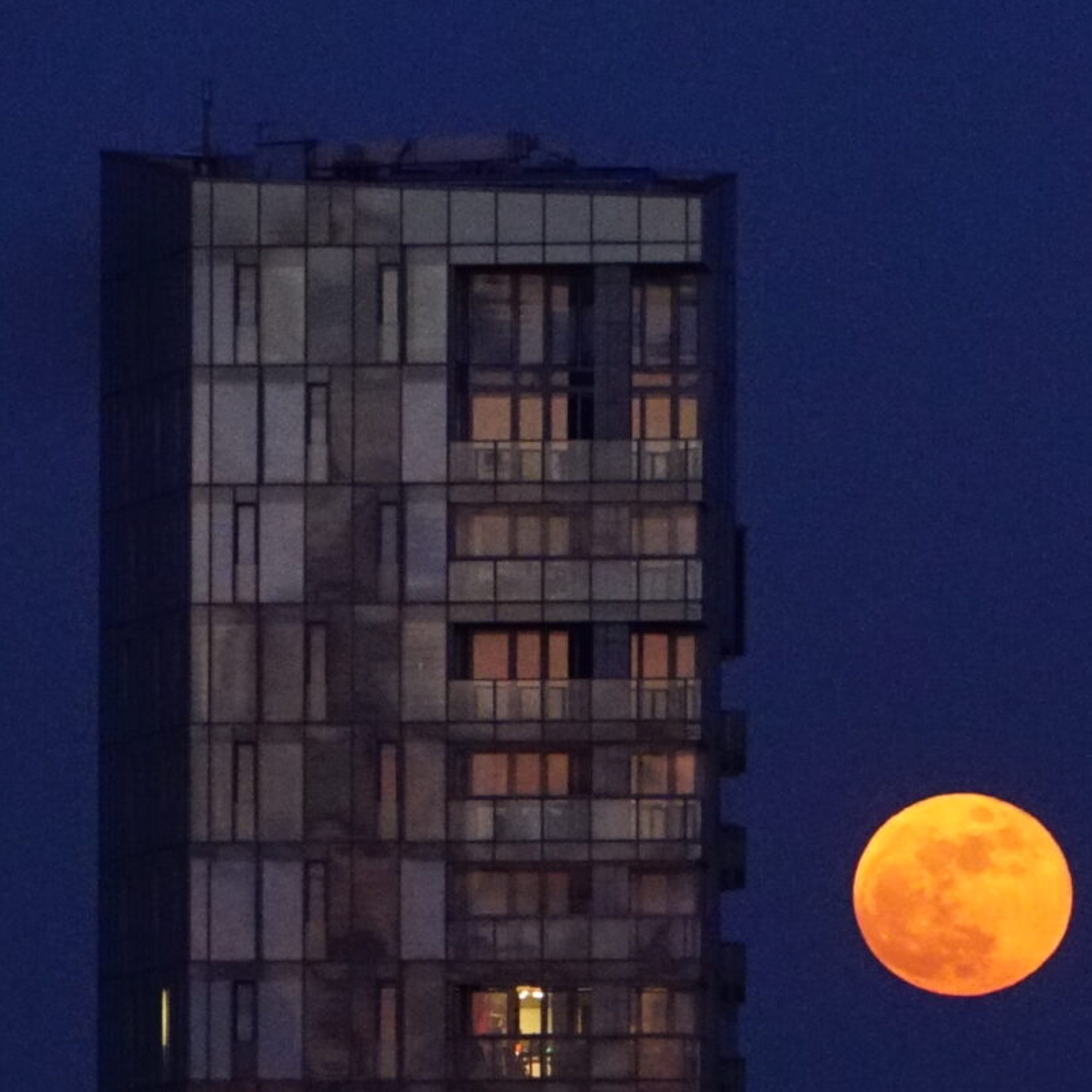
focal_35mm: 652
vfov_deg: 2.7
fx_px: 23270
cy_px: 951
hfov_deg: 2.7
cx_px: 1361
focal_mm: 242
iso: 12800
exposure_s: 1/25
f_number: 11
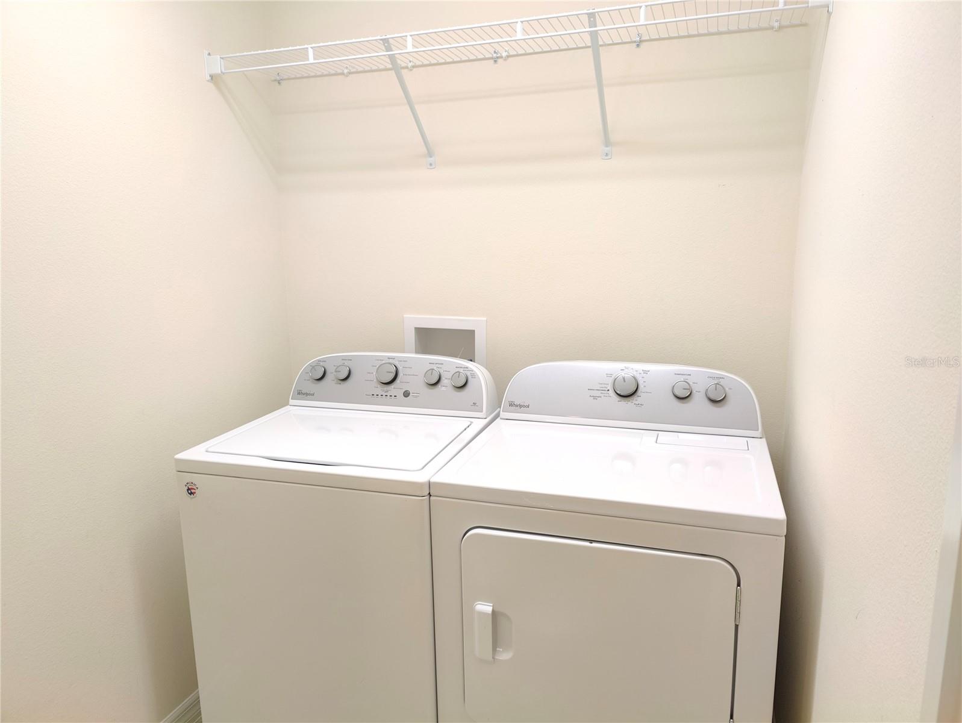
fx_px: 640
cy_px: 362
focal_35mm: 23
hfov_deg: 73.9
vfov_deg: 58.9
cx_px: 481
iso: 100
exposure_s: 1/30
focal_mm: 6.06
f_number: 1.8
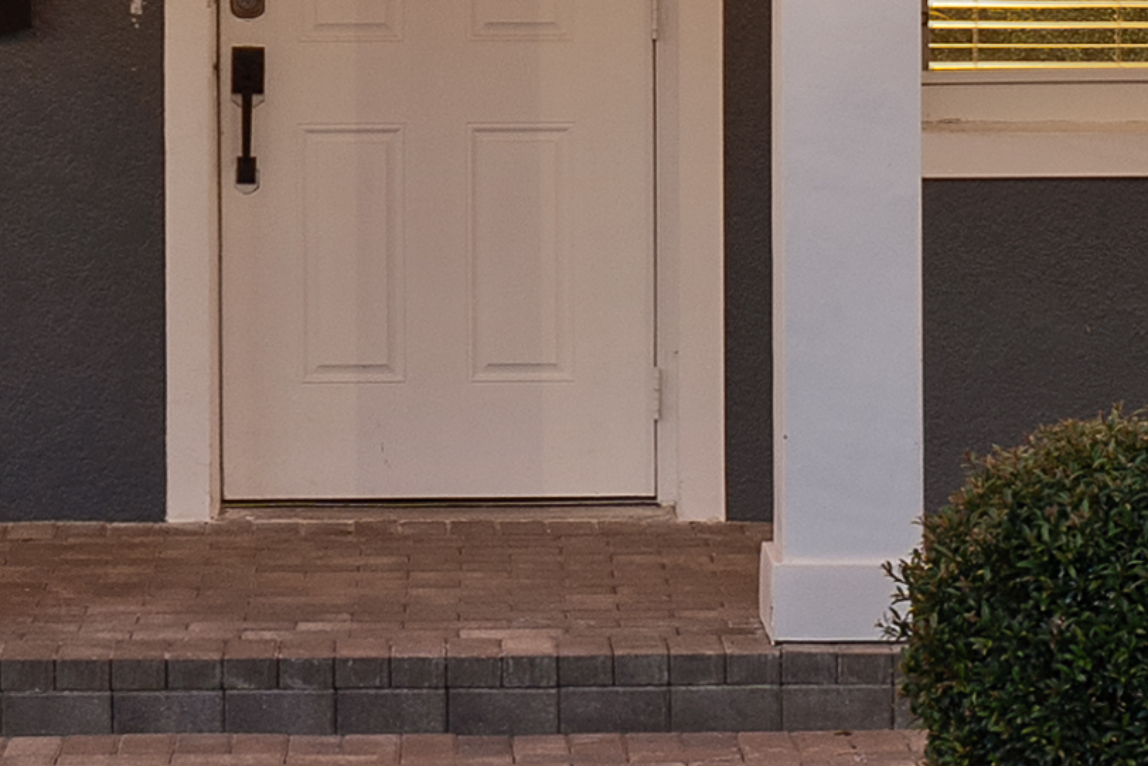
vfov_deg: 7.4
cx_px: 495
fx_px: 5900
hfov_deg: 11.1
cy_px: -217
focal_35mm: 185
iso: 200
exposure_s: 2.5
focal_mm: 25
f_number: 11
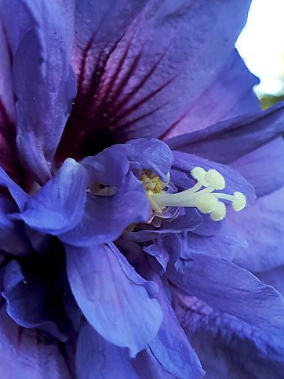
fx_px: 492
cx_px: 200
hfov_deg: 31.8
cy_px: 192
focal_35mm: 45
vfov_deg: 42.1
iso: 50
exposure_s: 1/120
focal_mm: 4.3
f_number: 2.4
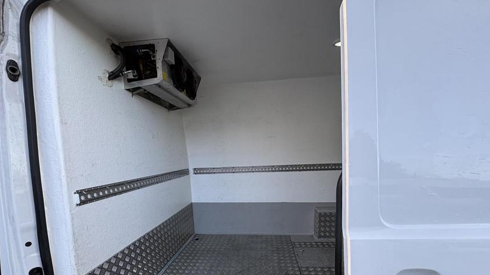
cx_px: 242
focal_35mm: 16
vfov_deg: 65.1
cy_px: 186
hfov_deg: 99.4
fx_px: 208
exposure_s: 1/99
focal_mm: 2.22
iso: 40
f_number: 2.2
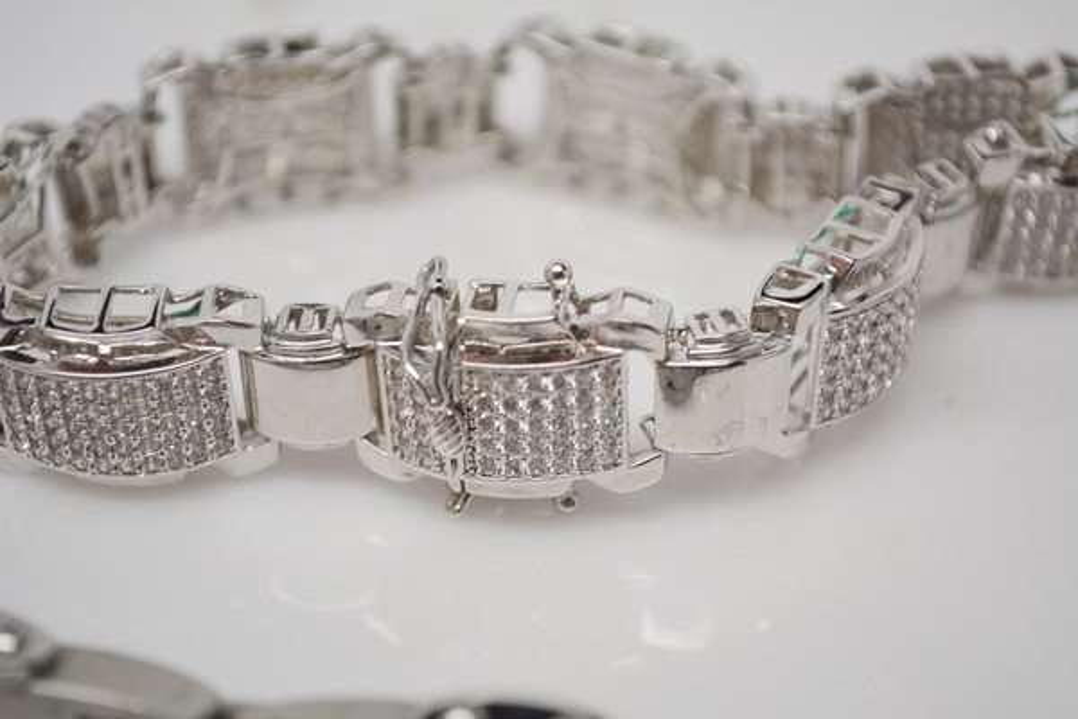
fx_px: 2470
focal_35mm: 82
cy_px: 360
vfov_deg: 16.6
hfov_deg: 24.6
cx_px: 539
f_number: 5.6
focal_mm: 55
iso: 400
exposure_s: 1/80
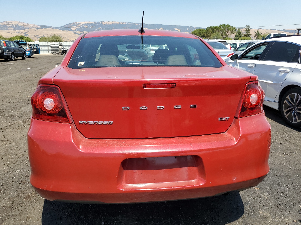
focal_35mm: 26
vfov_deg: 53.1
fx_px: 226
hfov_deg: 67.3
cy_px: 112
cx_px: 150
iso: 50
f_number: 1.5
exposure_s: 1/2000
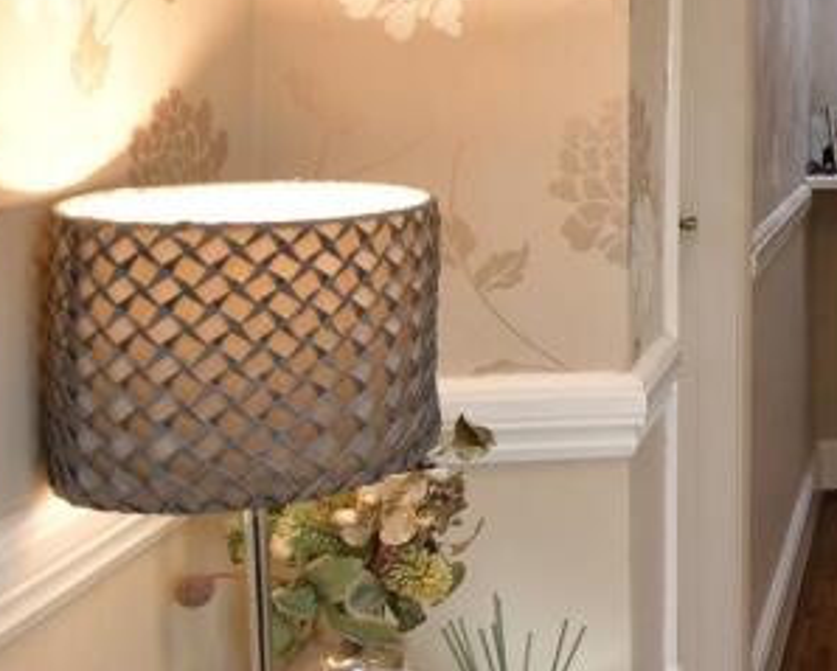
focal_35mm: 58
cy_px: 60
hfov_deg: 26.1
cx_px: 1171
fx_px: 1438
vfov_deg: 25.4
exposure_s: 1/10
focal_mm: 12
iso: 250
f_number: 7.1
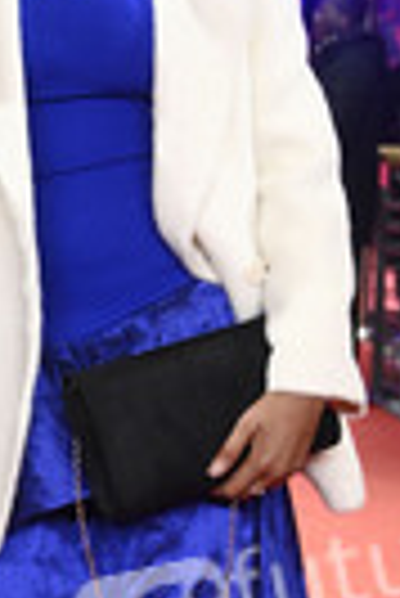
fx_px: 3391
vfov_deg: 10.1
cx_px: -103
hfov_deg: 6.7
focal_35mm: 204
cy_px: 400
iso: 5000
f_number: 5.6
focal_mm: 68
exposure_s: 1/200
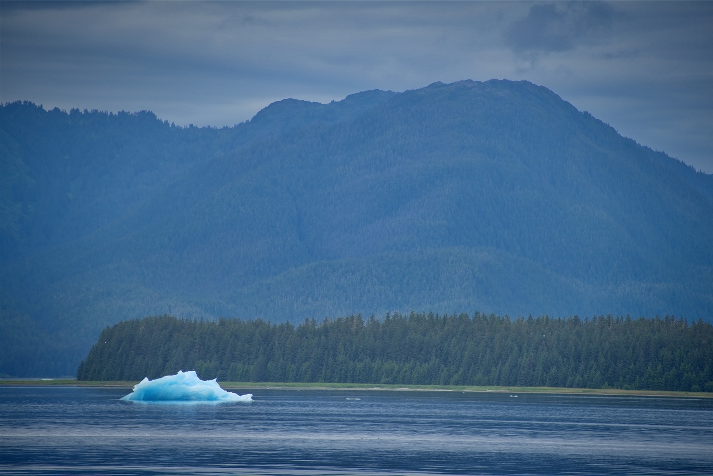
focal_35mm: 300
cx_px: 356
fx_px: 5943
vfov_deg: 4.6
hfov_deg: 6.9
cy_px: 238
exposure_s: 1/640
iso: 250
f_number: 5.6
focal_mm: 300
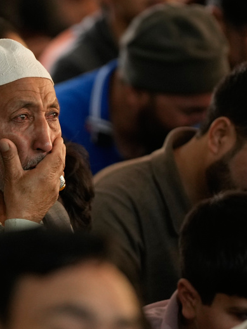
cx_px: 19
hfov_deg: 2.6
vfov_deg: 3.5
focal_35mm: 569
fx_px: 5416
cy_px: 113
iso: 1600
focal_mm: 200
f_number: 2.8
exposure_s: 1/80
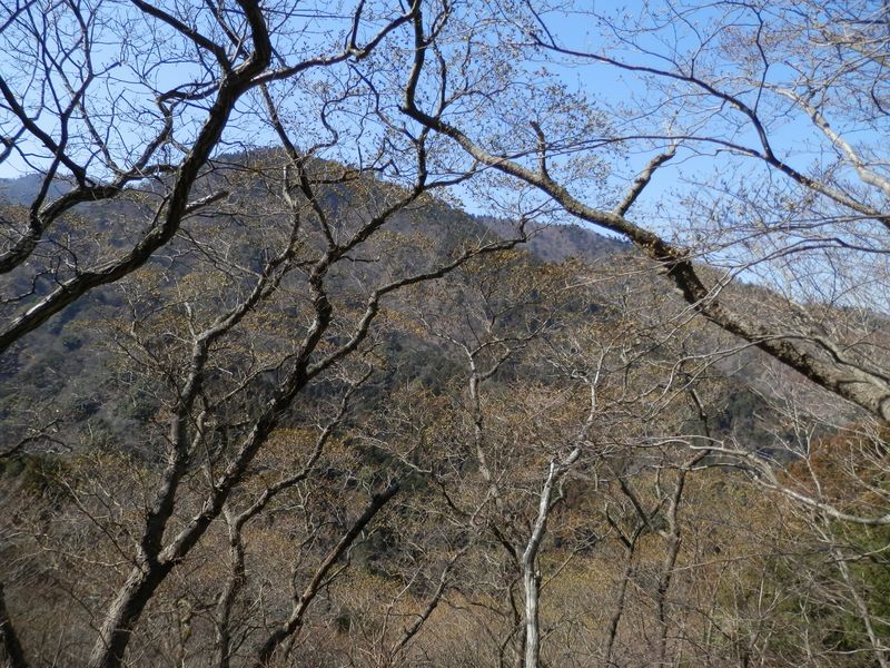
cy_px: 334
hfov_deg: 69.4
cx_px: 445
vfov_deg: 54.9
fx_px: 643
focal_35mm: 25
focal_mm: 4.5
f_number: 3
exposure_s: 1/800
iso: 80
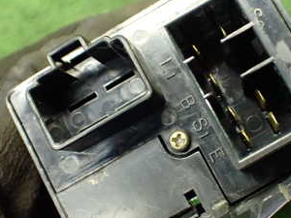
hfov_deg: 31.9
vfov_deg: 24.4
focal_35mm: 60
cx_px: 196
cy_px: 123
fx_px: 504
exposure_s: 1/60
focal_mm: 5.4
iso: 800
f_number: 2.3
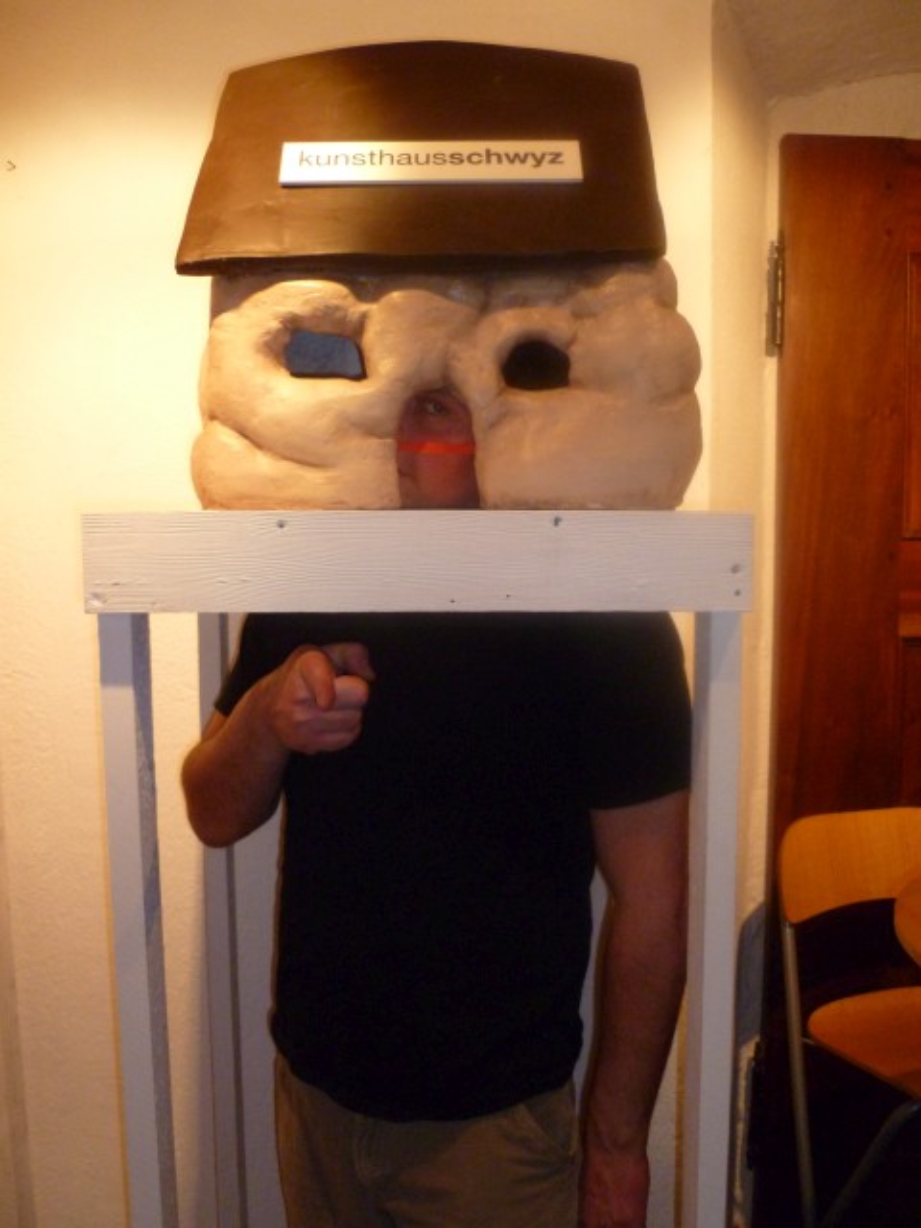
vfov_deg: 63.4
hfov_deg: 49.7
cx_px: 460
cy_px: 614
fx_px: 993
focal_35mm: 28
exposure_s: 1/30
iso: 320
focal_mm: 5
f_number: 3.3
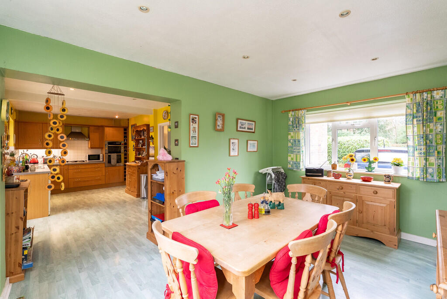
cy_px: 150
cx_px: 224
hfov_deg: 96.7
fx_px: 199
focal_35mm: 16
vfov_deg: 73.8
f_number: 7.1
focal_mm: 16
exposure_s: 1/50
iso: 1600
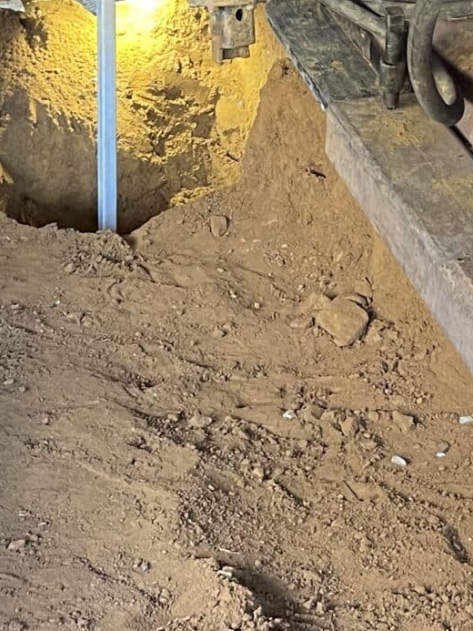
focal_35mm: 96
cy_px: 103
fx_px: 1748
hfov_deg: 15.4
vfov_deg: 20.2
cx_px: 243
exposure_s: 1/60
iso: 320
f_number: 1.6
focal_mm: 5.1
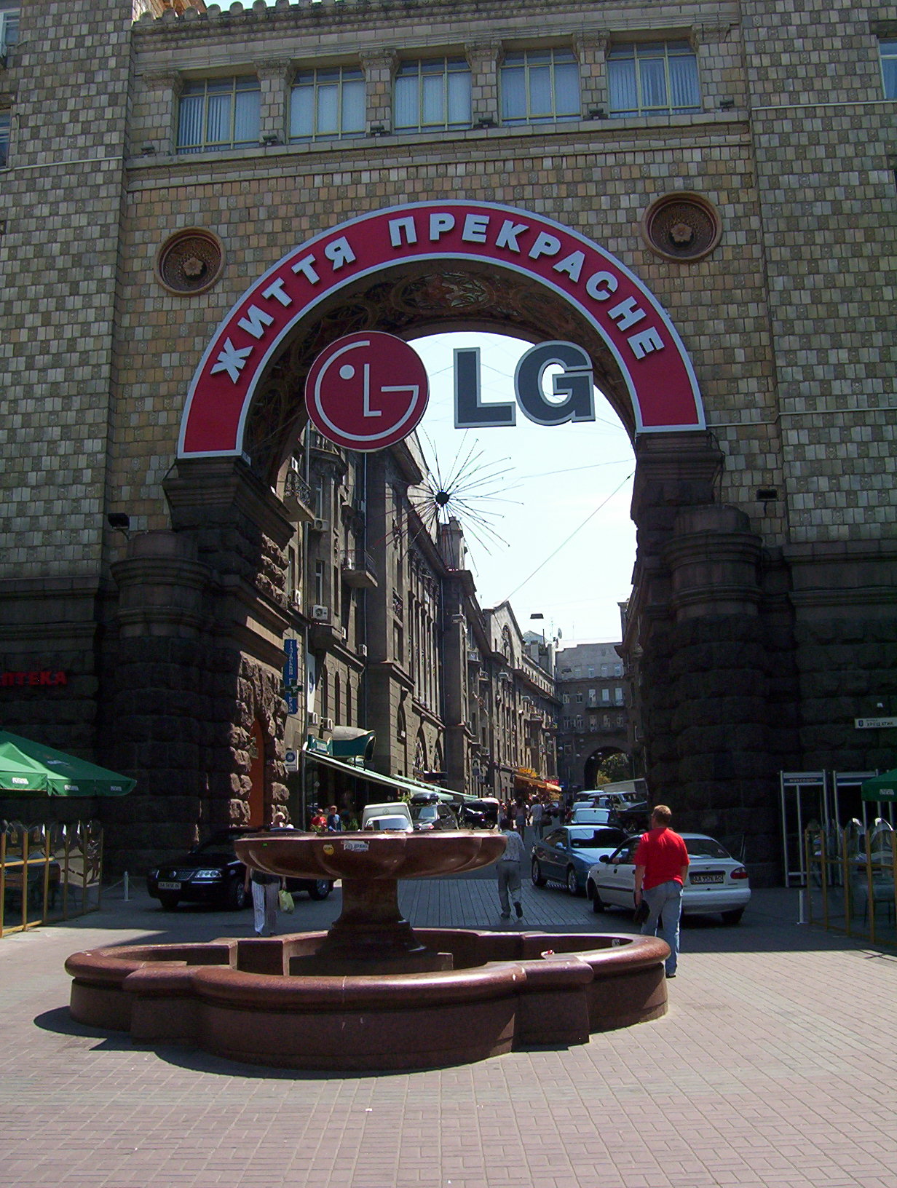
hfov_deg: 33.7
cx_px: 448
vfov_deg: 43.8
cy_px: 594
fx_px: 1480
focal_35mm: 43
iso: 100
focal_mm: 5.77
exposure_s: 1/525
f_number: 5.17
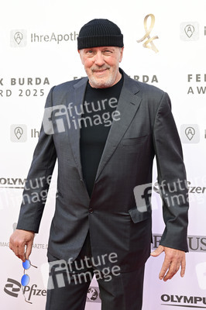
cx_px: 103
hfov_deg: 28.0
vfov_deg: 41.1
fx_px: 413
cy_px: 155
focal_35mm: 48
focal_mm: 48
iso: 400
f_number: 5.6
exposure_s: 1/200
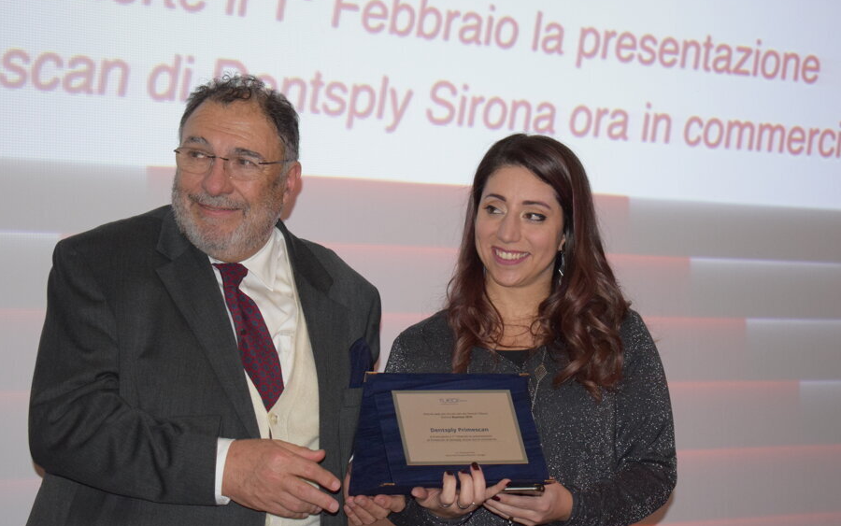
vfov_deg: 15.5
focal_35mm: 85
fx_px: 1938
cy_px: 268
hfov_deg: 24.5
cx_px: 419
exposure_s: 1/60
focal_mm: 55
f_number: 5.6
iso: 2200
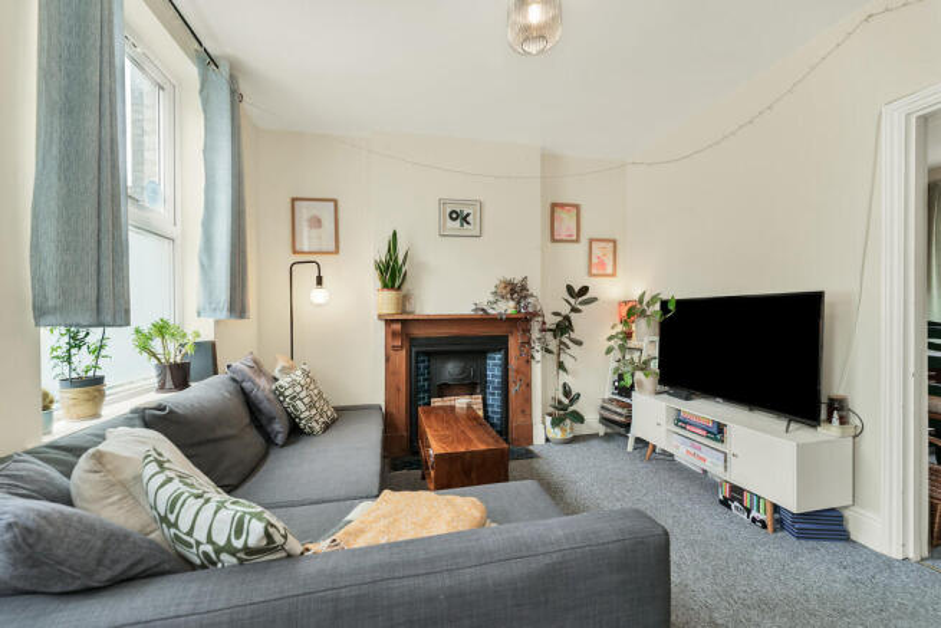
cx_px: 470
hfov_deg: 104.2
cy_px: 314
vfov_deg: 81.2
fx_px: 366
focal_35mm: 14
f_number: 6.3
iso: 320
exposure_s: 1/5
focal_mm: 14
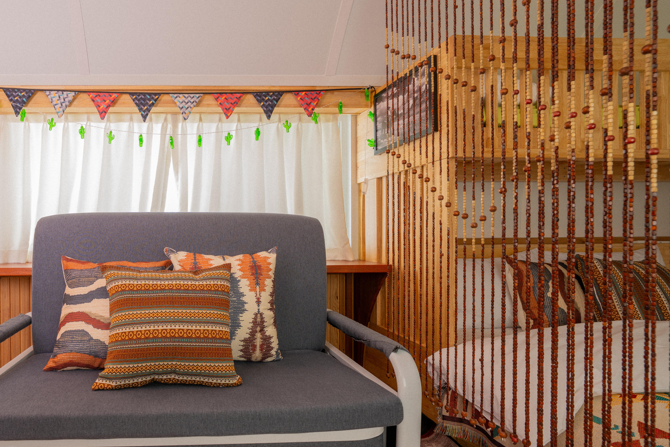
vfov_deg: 59.4
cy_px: 241
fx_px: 391
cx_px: 185
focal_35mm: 21
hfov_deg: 76.4
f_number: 5
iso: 100
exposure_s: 1/10
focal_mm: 14
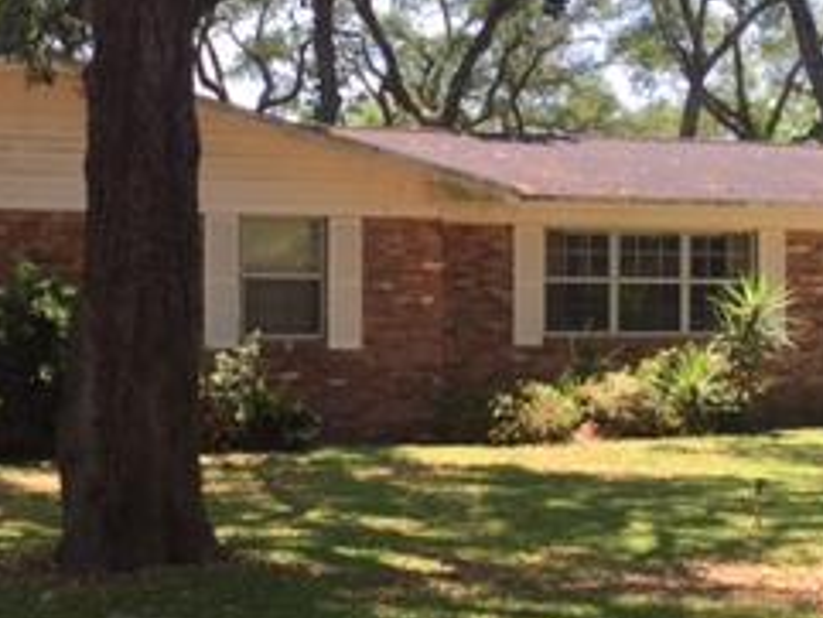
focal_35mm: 77
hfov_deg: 25.3
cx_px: 488
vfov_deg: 19.2
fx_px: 1832
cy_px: 318
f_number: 2.2
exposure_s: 1/444
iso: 32
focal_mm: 4.15
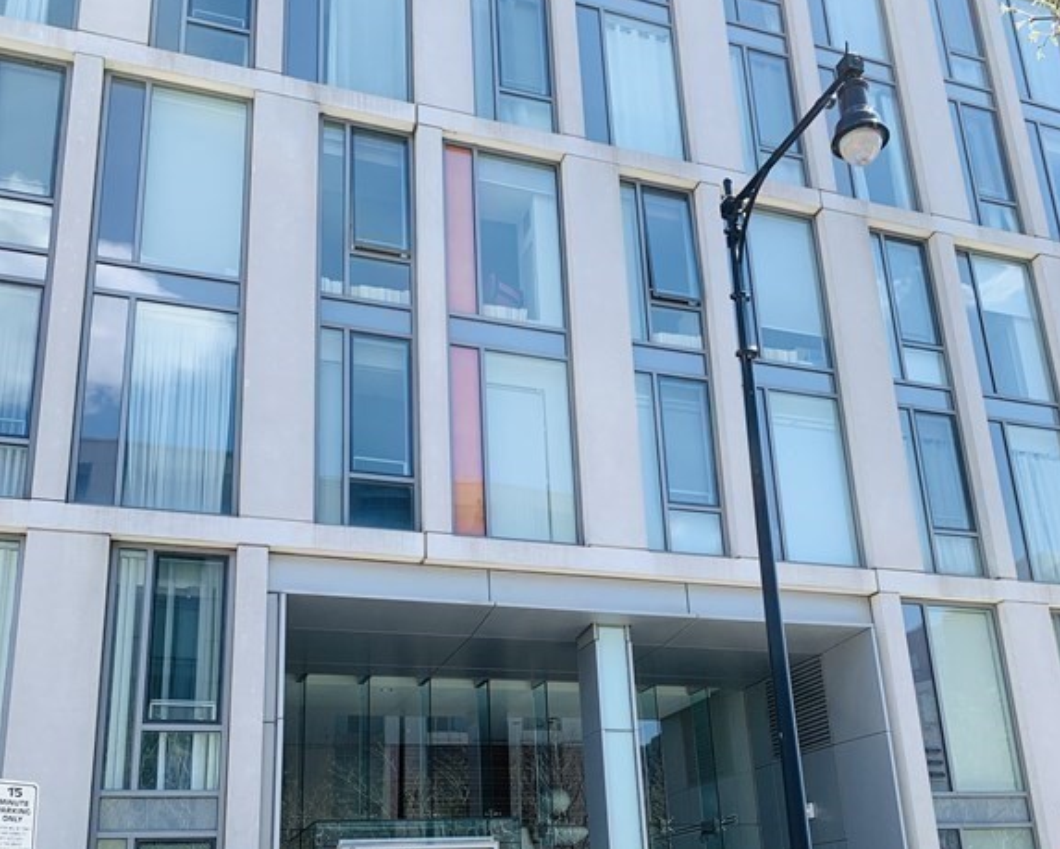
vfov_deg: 42.1
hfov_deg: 52.8
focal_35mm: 34
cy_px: 638
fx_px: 1067
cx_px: 531
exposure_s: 1/796
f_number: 1.8
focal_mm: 4.25
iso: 25
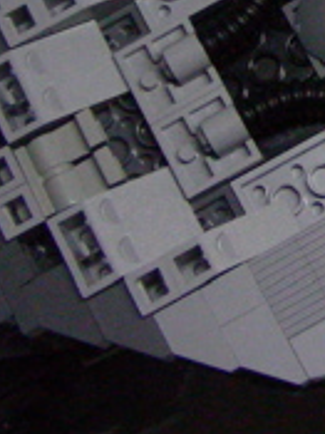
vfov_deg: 13.8
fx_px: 1742
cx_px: 605
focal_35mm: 139
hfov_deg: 10.0
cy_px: -99
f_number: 4
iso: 400
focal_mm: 6.3
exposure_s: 1/99.3
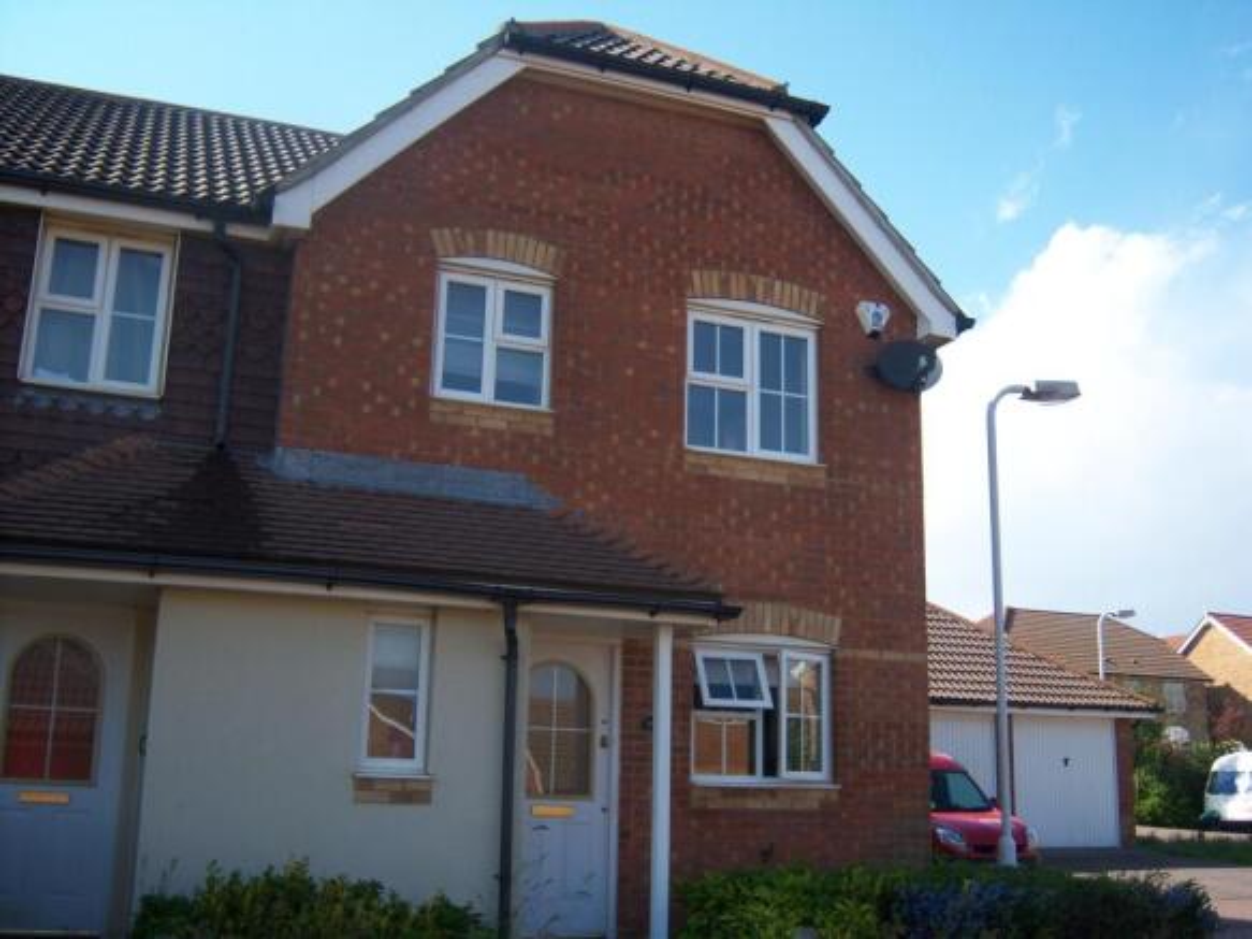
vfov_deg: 39.6
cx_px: 626
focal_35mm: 36
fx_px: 1302
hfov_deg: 51.4
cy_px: 470
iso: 80
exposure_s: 1/800
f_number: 2.8
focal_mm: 7.5
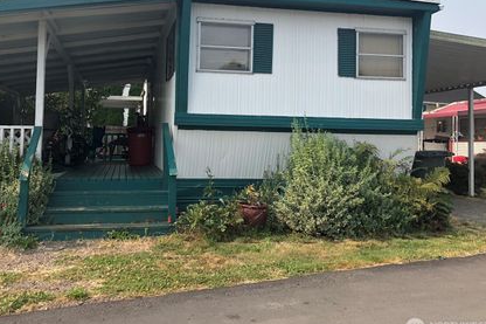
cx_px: 208
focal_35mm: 35
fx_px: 472
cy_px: 123
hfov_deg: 54.3
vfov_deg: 37.6
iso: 20
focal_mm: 4
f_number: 1.8
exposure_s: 1/1171
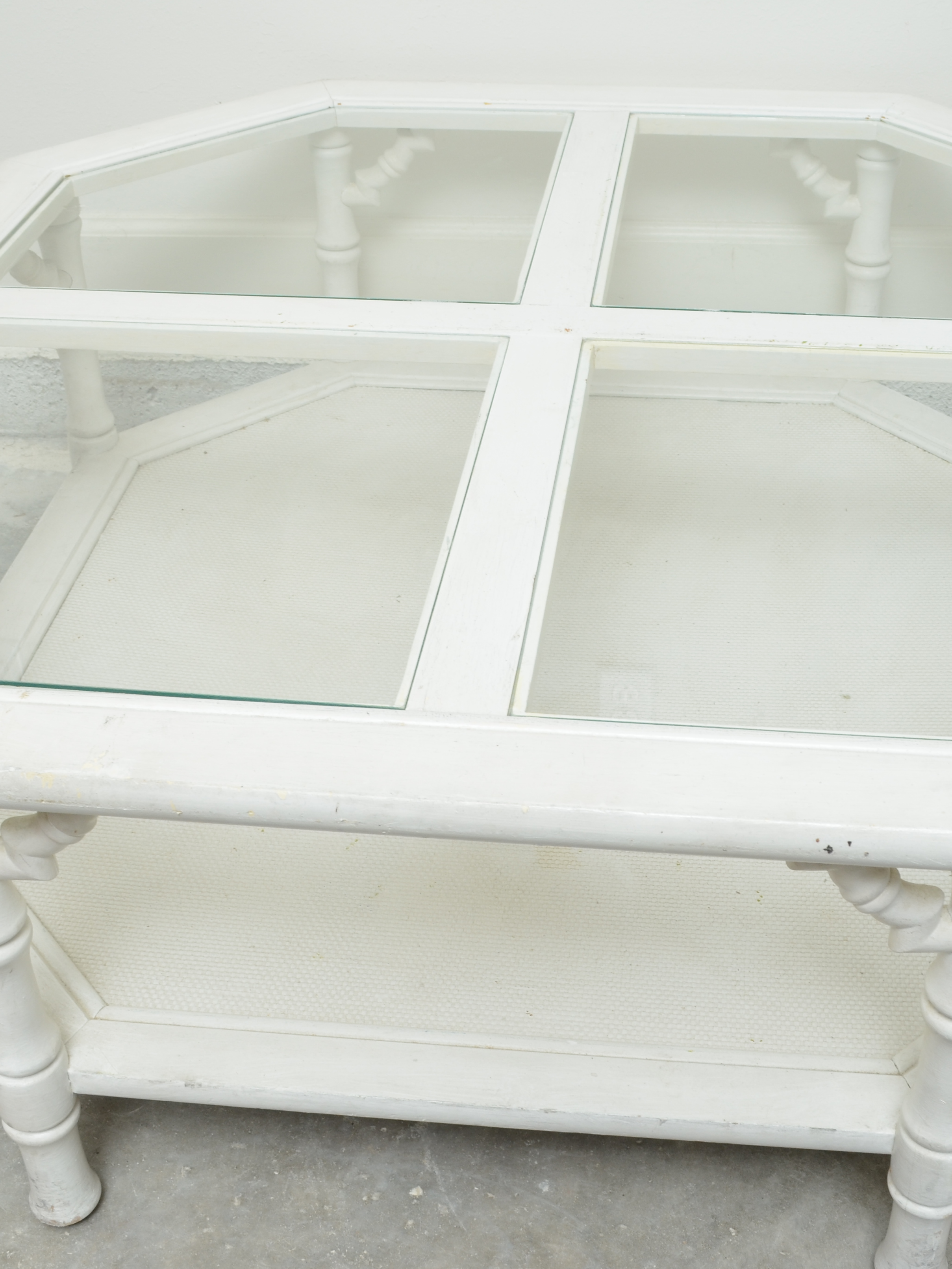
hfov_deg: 32.9
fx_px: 1613
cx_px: 516
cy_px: 642
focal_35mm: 44
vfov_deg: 42.9
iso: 320
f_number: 9.5
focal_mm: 20
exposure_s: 1/180
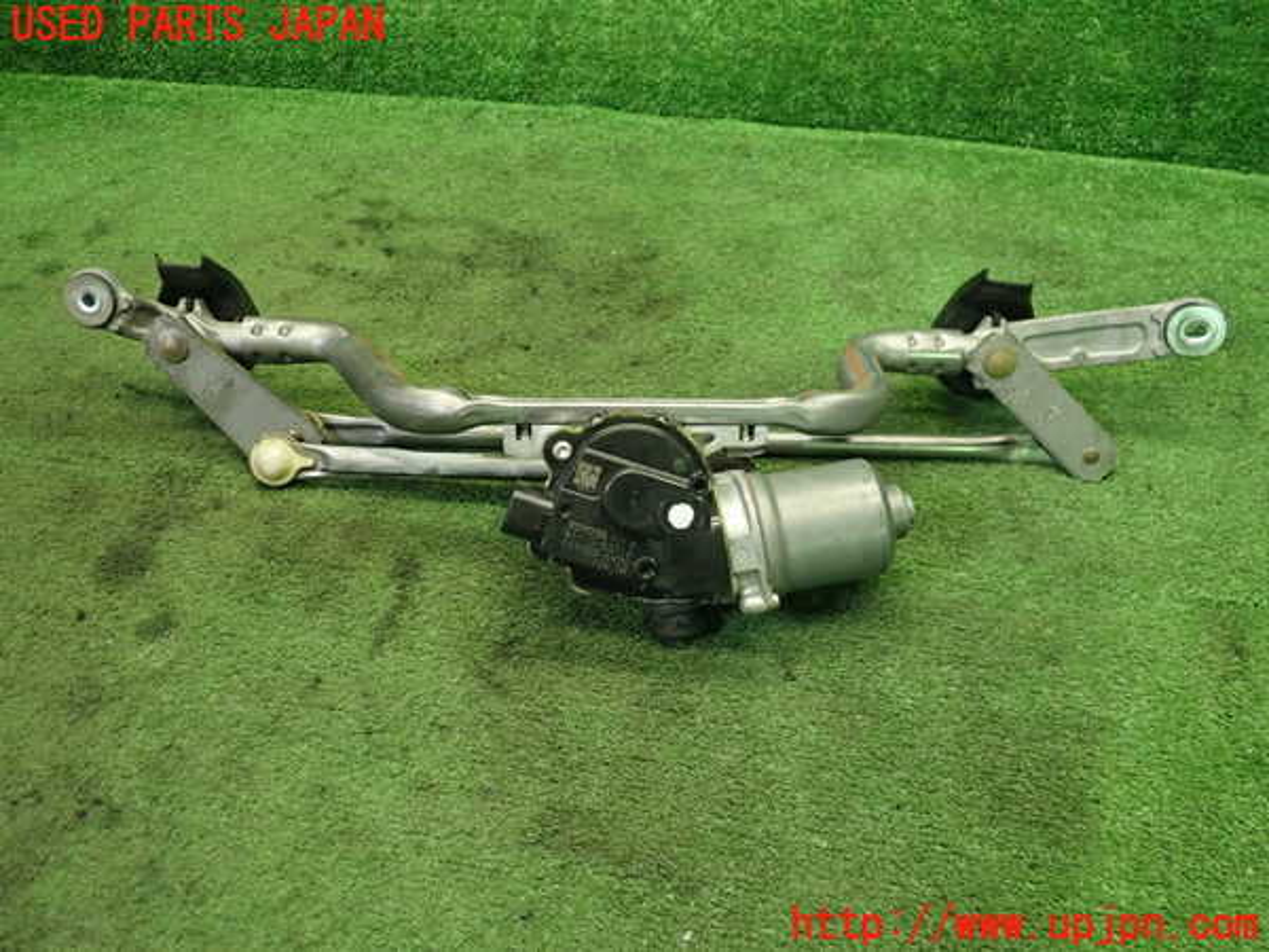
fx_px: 1100
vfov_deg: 46.8
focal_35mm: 30
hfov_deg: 60.0
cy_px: 476
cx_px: 634
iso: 640
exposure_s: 1/125
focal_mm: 5.5
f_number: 2.3
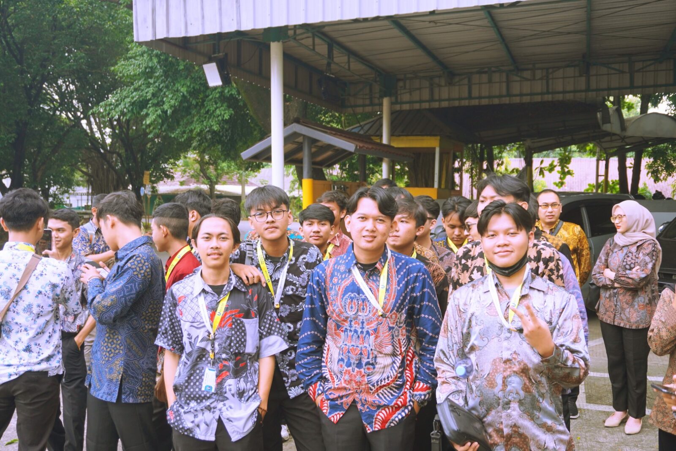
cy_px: 226
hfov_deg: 51.3
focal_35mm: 38
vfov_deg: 35.5
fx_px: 704
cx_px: 338
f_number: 4.5
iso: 160
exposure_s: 1/200
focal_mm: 25
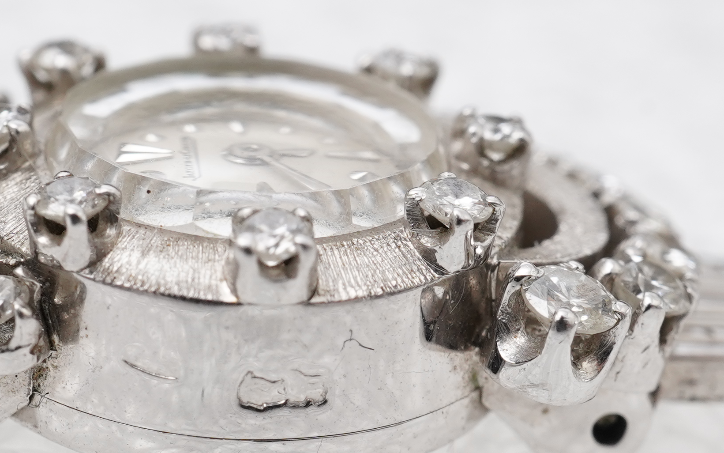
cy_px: 428
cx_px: 349
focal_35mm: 110
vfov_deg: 11.8
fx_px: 2171
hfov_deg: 18.9
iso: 500
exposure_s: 1/125
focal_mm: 30
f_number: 20
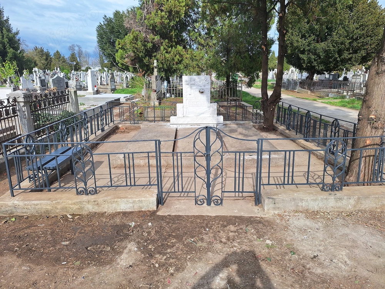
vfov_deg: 58.9
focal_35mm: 23
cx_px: 192
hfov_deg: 73.9
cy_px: 144
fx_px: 256
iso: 40
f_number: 1.8
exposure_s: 1/2342
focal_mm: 5.54
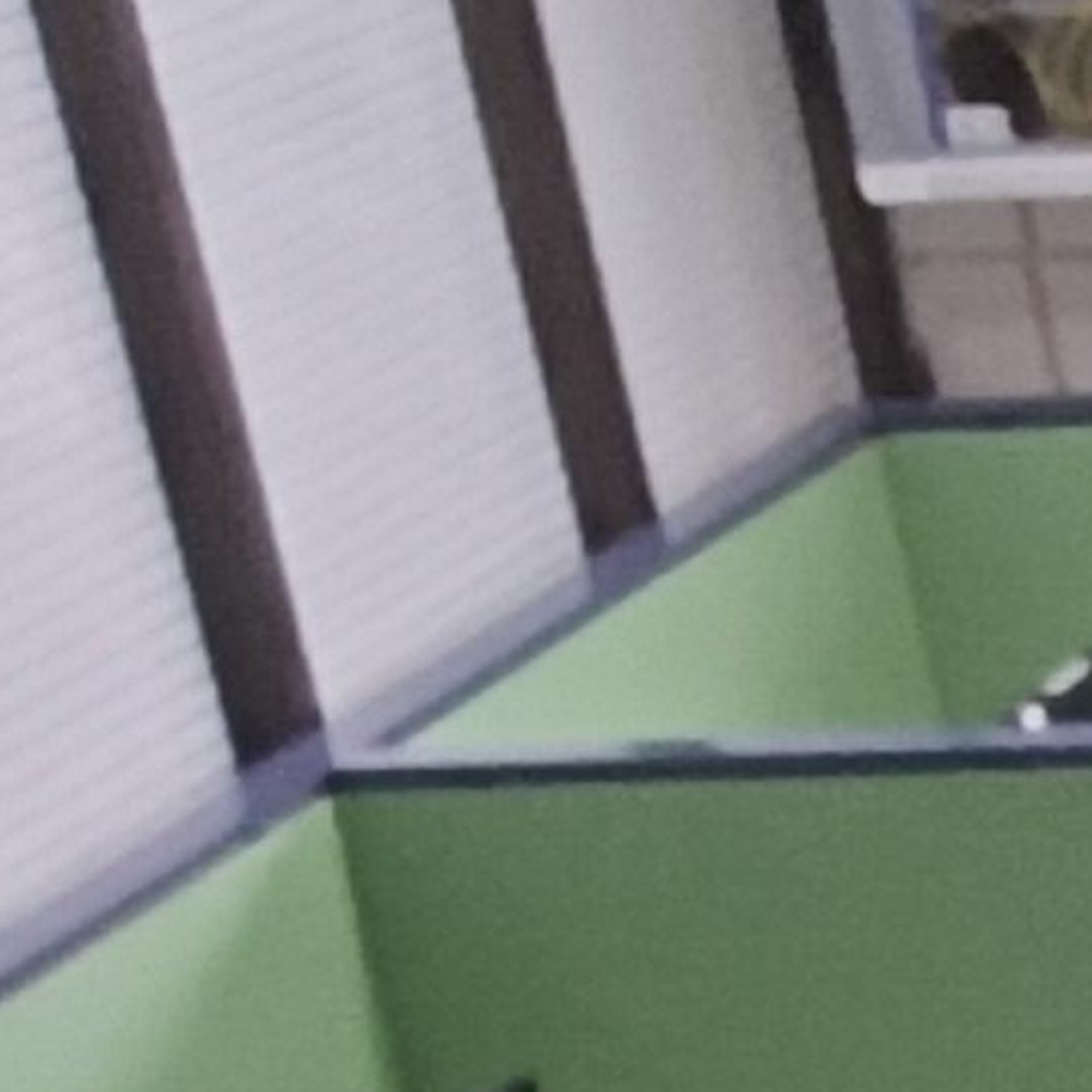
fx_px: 6424
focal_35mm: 180
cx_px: 3566
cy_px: 3083
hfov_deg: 8.0
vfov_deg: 8.4
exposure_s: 1/50
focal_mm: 3.26
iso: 89
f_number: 2.4
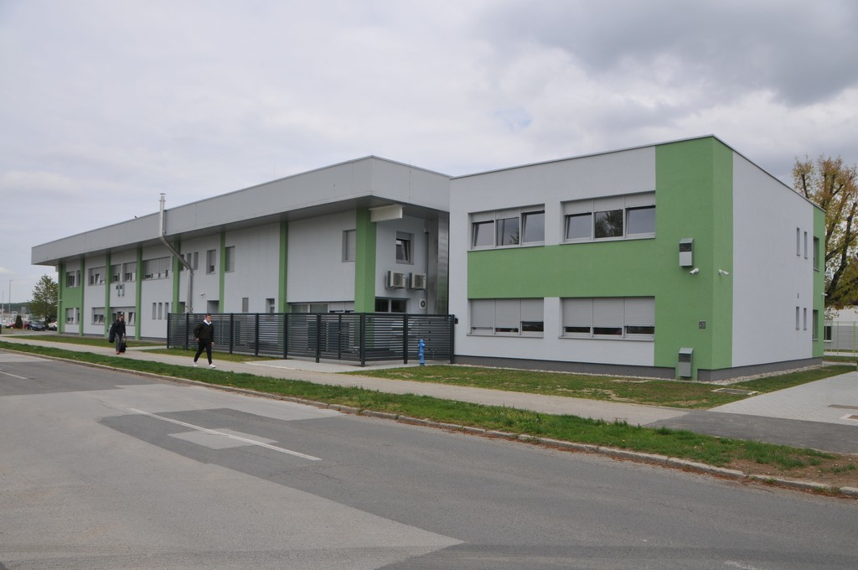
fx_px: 643
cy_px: 285
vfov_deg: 47.8
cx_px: 429
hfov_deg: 67.4
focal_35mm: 27
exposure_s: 1/500
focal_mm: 18
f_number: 11
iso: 200
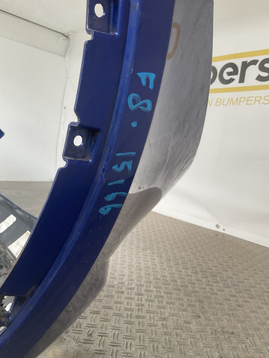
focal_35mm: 29
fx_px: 300
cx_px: 134
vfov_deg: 61.7
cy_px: 179
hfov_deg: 48.2
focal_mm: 3
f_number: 1.8
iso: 50
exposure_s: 1/120
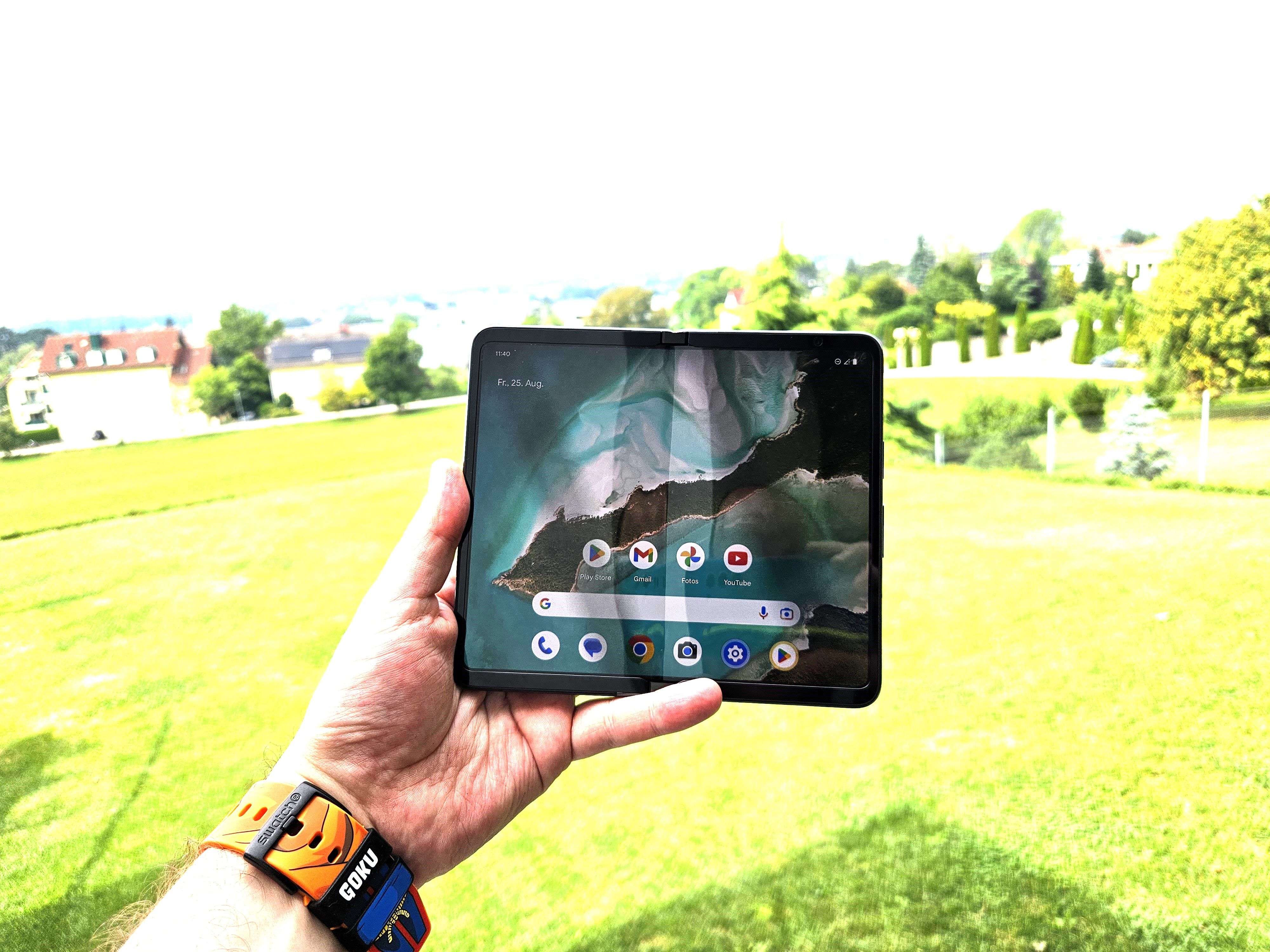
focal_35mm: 23
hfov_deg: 73.9
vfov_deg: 58.9
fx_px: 844
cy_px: 476
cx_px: 635
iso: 25
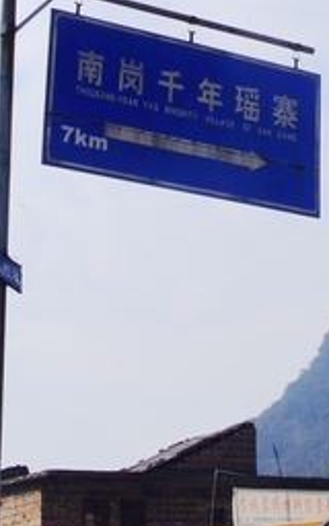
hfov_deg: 10.6
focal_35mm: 124
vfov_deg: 16.8
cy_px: 182
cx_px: 222
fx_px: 1779
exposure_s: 1/320
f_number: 13
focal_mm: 26
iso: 200
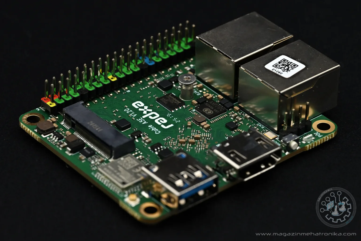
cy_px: 120
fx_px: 1053
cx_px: 180
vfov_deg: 13.1
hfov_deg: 19.4
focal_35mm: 105
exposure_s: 1/30
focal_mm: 105
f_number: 11
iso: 800
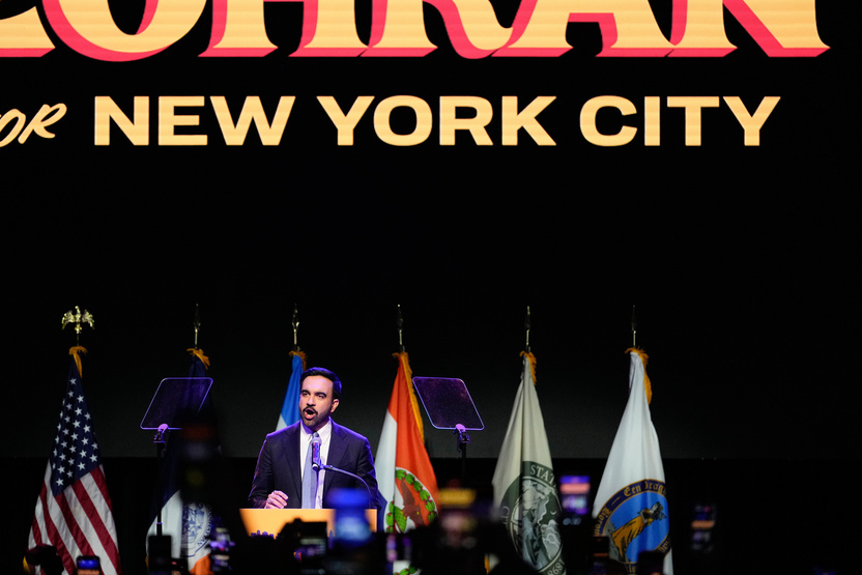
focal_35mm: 213
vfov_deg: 6.5
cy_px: 235
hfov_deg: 9.7
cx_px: 348
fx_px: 5101
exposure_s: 1/1000
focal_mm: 173
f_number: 2.8
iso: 2500
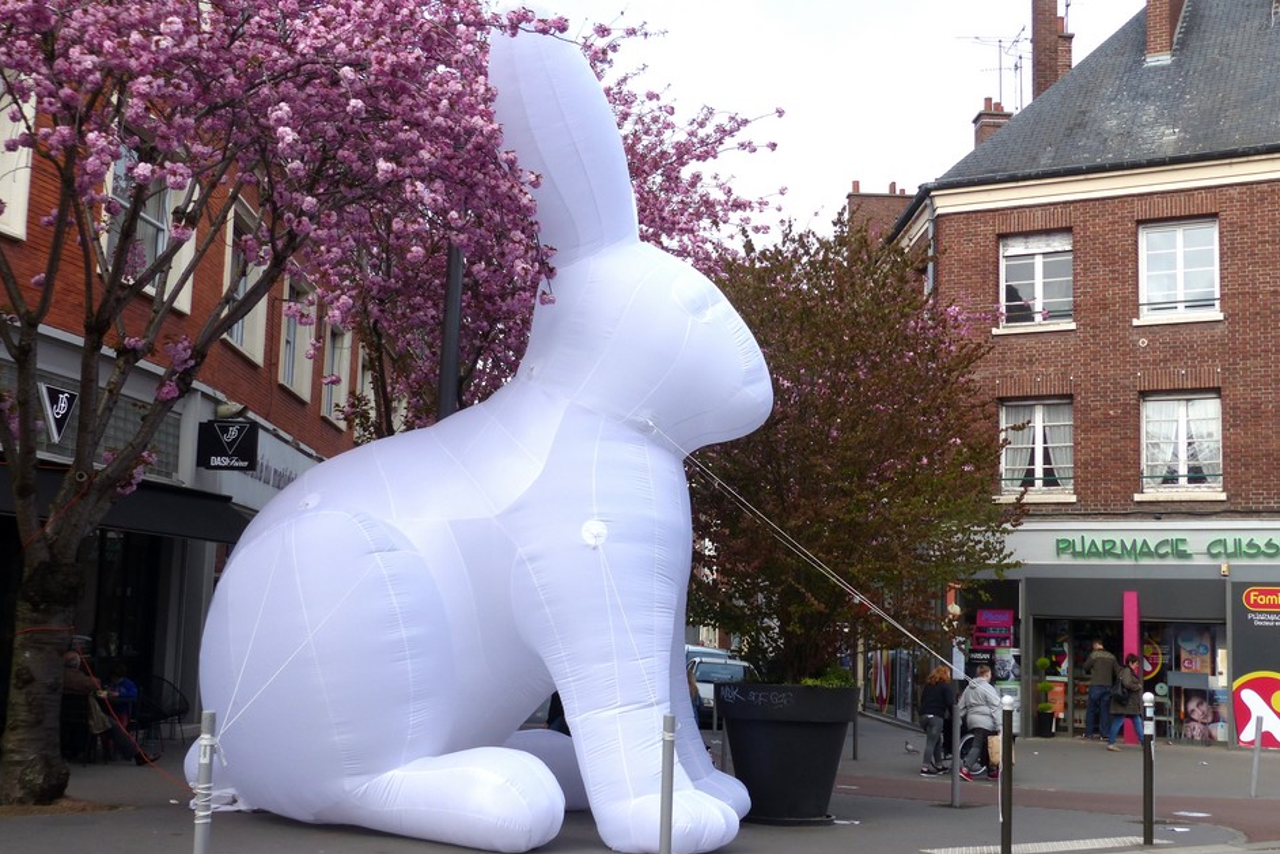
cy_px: 452
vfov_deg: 31.2
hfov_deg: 45.4
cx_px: 640
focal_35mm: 43
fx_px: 1529
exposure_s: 1/500
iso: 100
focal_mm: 7.4
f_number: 4
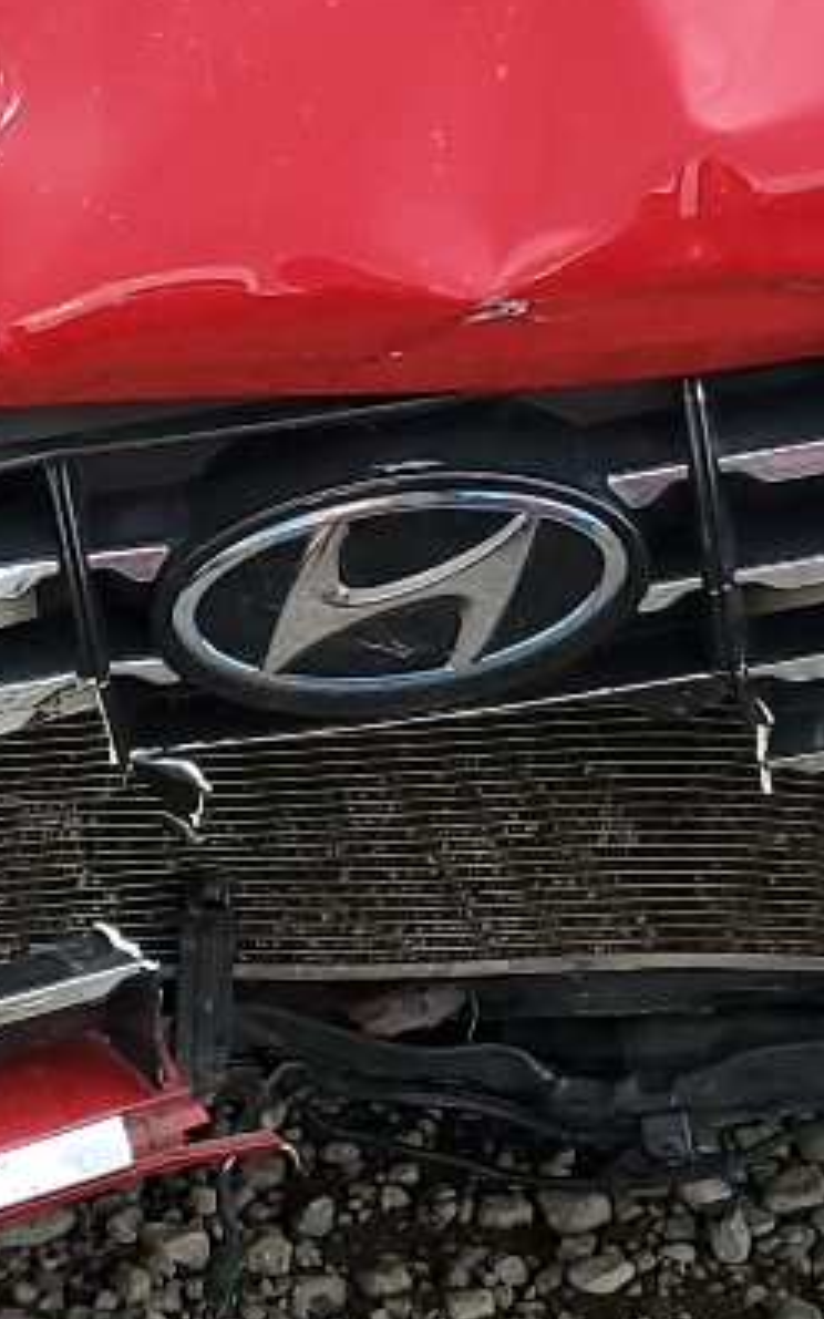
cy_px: 166
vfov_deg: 18.5
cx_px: 296
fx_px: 3990
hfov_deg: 11.8
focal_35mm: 111
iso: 92
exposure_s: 1/60.2
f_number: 1.5
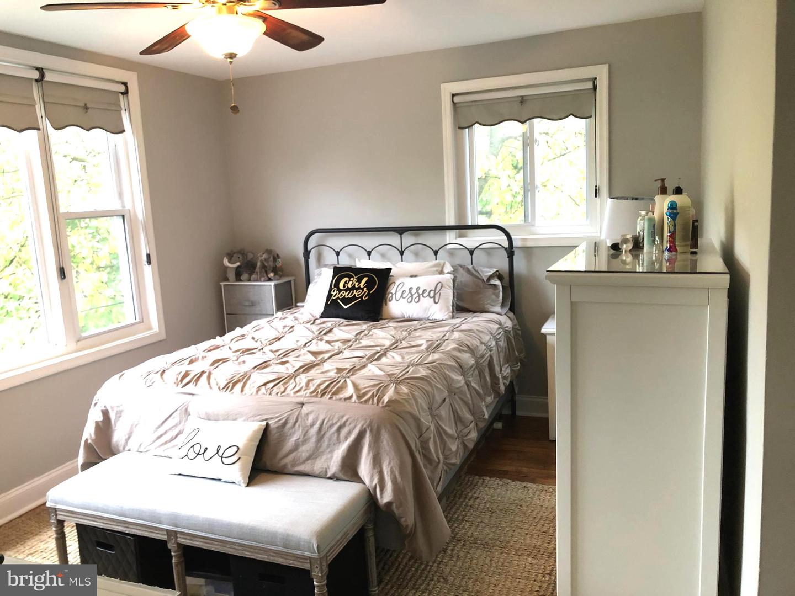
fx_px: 643
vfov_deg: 49.7
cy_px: 298
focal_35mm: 28
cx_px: 398
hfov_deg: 63.4
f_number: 1.8
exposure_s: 1/15
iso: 100
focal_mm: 3.99
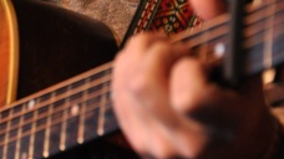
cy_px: -82
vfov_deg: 4.7
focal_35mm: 259
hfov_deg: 8.3
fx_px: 1949
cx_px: 42
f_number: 2.8
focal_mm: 50
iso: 800
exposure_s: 1/125
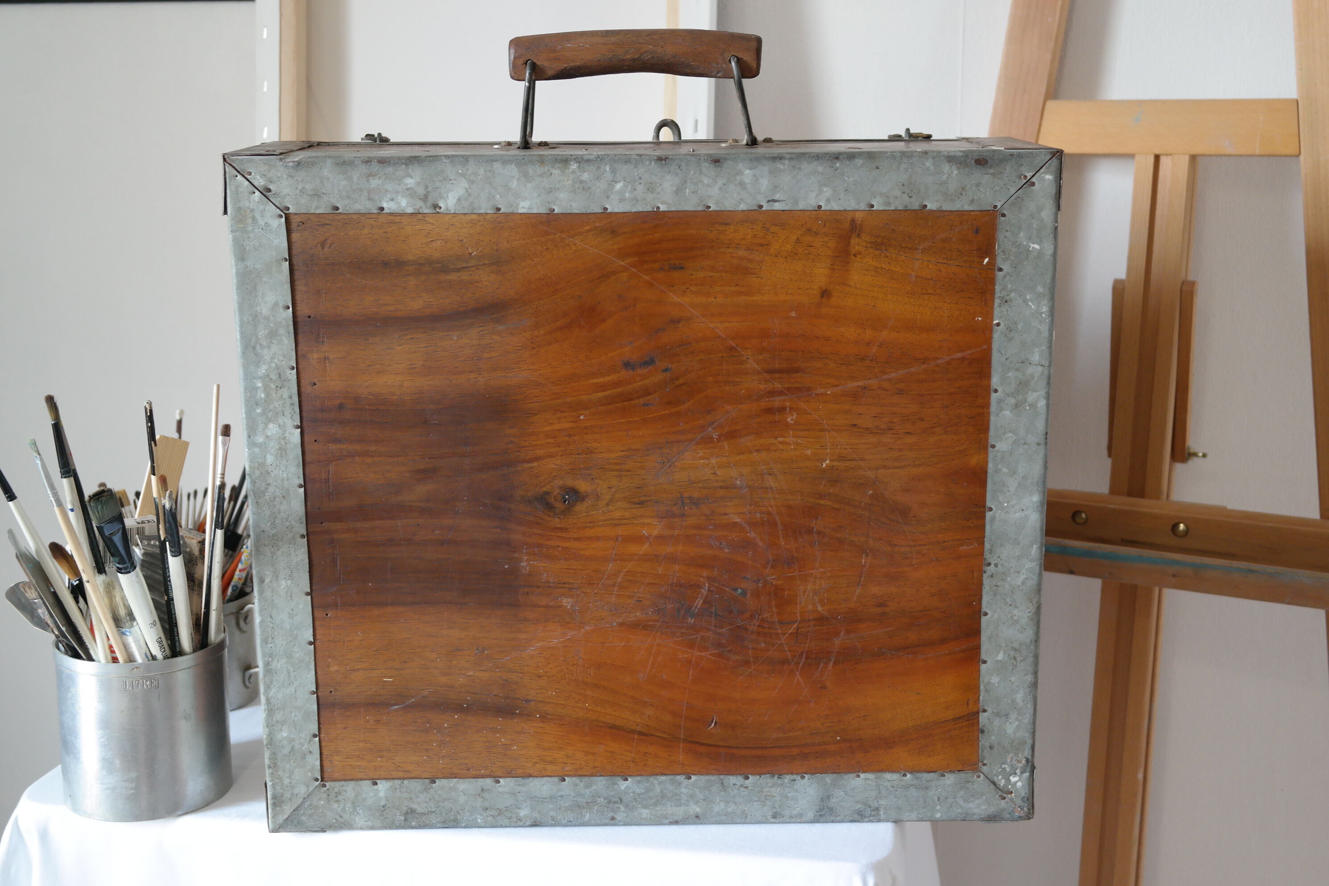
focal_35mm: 43
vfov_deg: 31.2
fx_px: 1587
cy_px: 443
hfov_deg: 45.4
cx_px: 664
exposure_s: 1/50
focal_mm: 28
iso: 400
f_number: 4
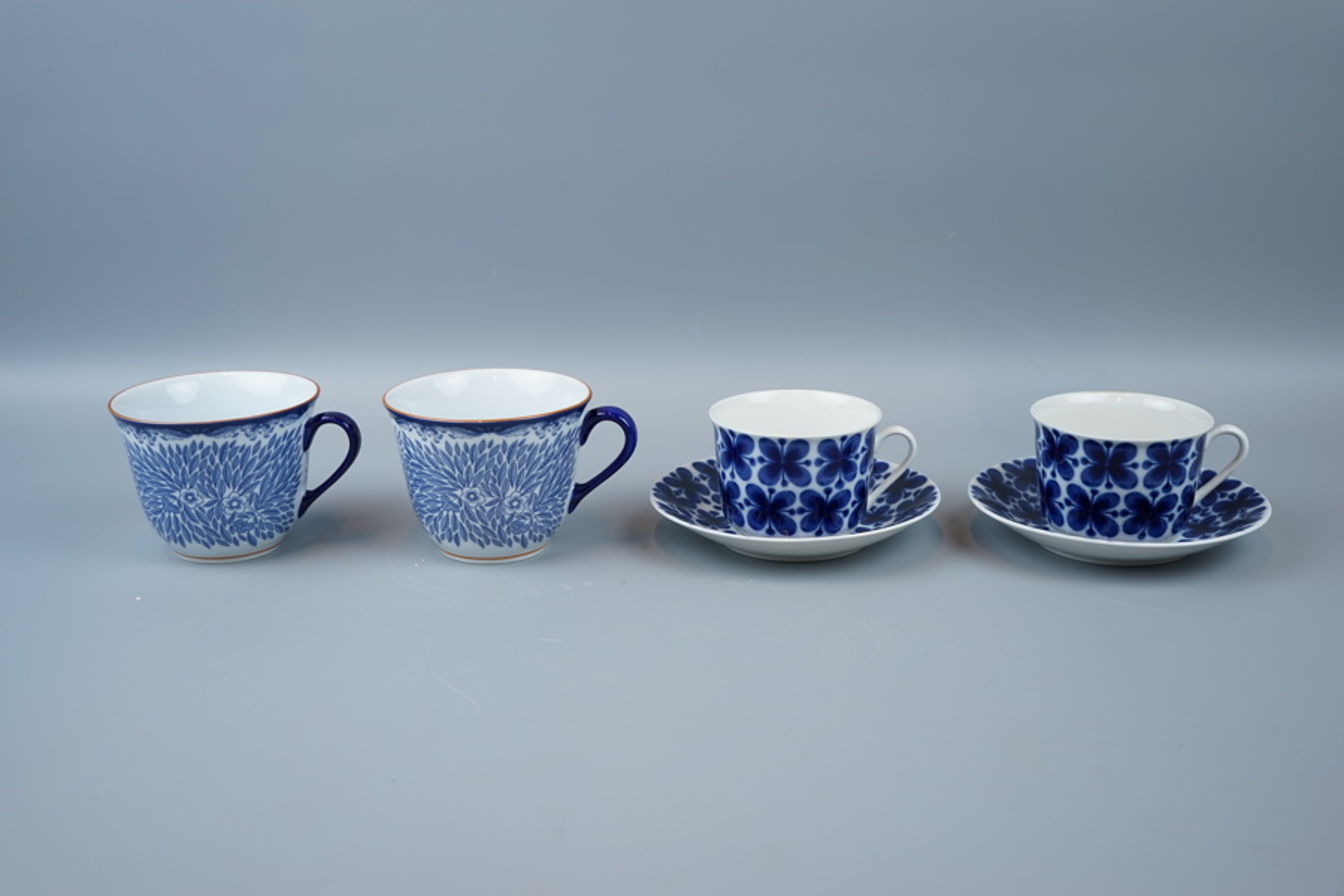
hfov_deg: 46.4
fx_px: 1568
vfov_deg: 31.9
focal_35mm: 42
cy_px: 448
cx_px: 672
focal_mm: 42
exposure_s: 1/60
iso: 100
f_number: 4.5
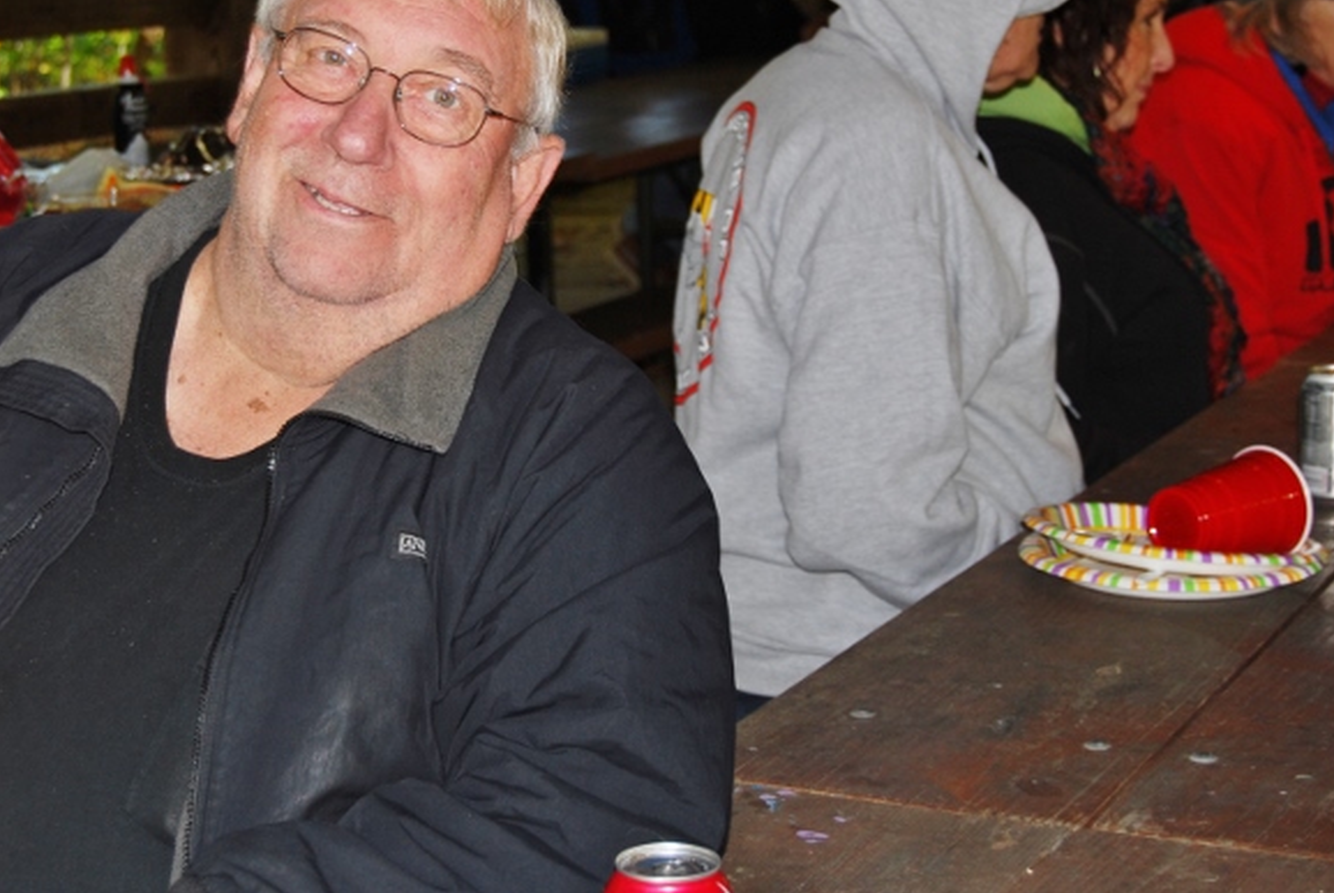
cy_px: 282
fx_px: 3079
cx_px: 439
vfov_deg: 16.5
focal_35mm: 83
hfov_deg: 24.3
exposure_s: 1/60
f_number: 5
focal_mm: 40
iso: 200
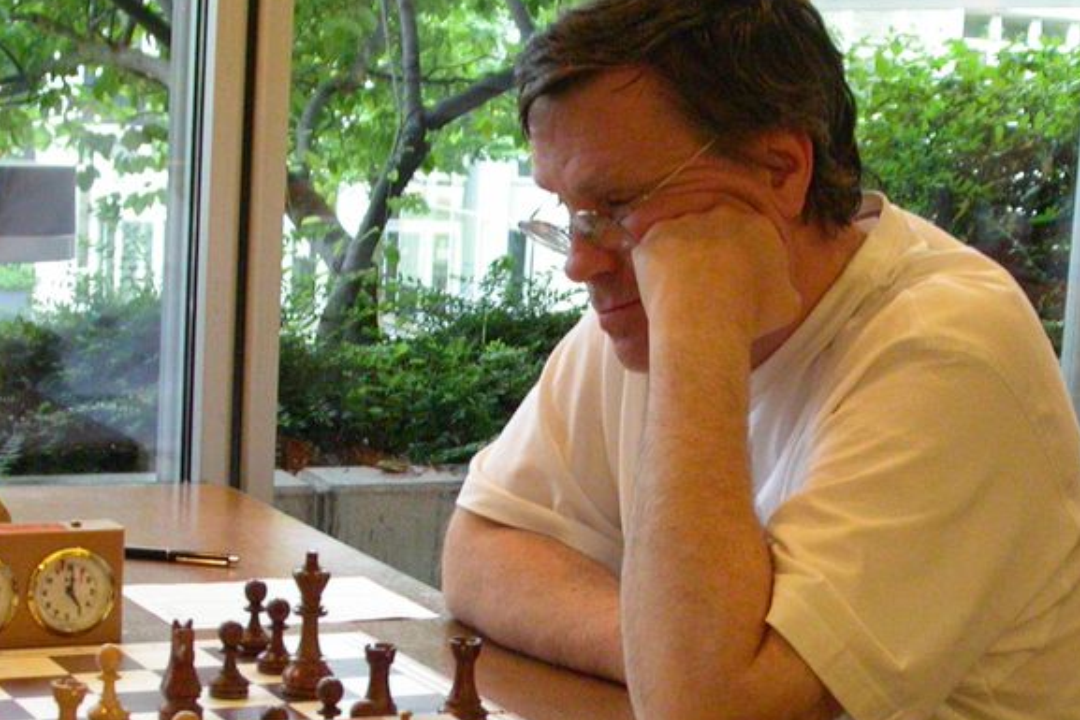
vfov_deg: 16.3
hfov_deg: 24.3
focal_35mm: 83
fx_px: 2490
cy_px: 591
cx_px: 730
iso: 400
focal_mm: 9.5
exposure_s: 1/28.2
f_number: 2.8
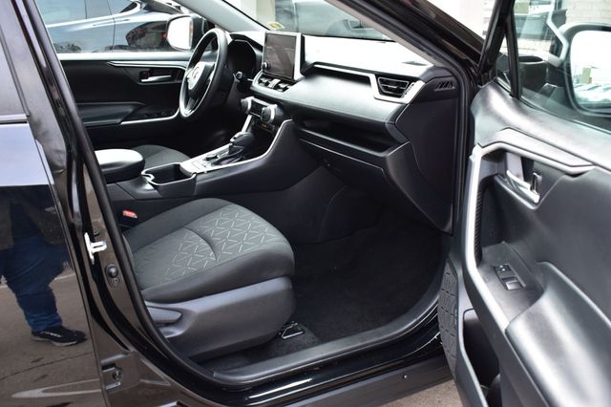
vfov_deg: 36.8
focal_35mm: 36
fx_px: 611
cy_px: 204
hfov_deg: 53.2
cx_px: 306
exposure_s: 1/60
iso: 400
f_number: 8
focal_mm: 24
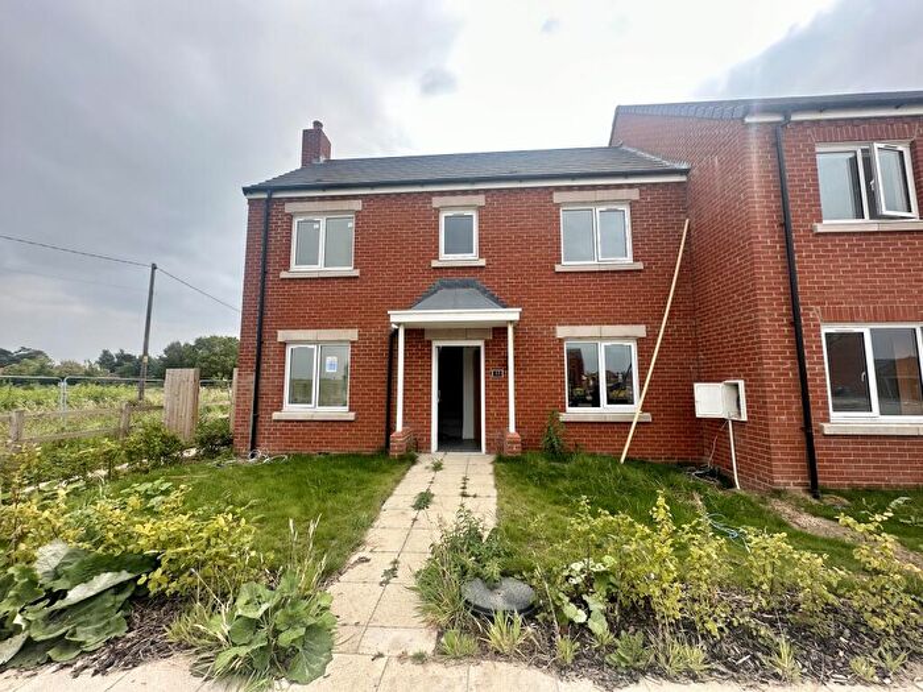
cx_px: 462
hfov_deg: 102.1
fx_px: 373
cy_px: 346
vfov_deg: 85.7
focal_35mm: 14
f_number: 2.2
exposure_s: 1/895
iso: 40
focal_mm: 2.22
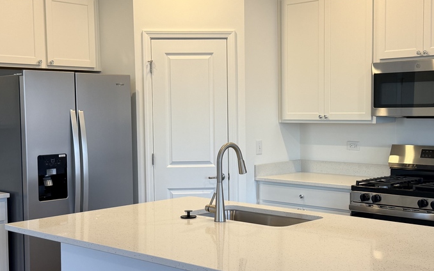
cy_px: 146
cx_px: 234
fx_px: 639
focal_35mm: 54
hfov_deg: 37.5
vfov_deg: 24.0
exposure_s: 1/120
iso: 80
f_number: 1.78
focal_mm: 6.76
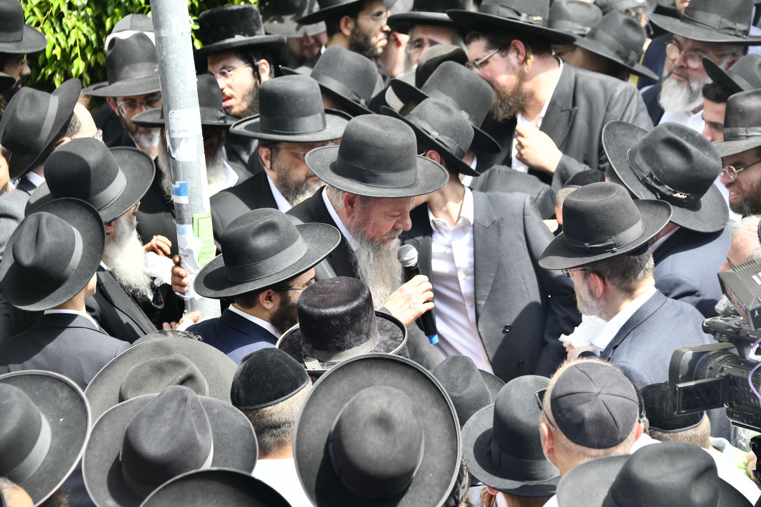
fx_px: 2853
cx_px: 380
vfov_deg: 10.2
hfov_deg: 15.2
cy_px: 254
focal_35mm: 135
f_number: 6.3
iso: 400
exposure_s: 1/500
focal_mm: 135
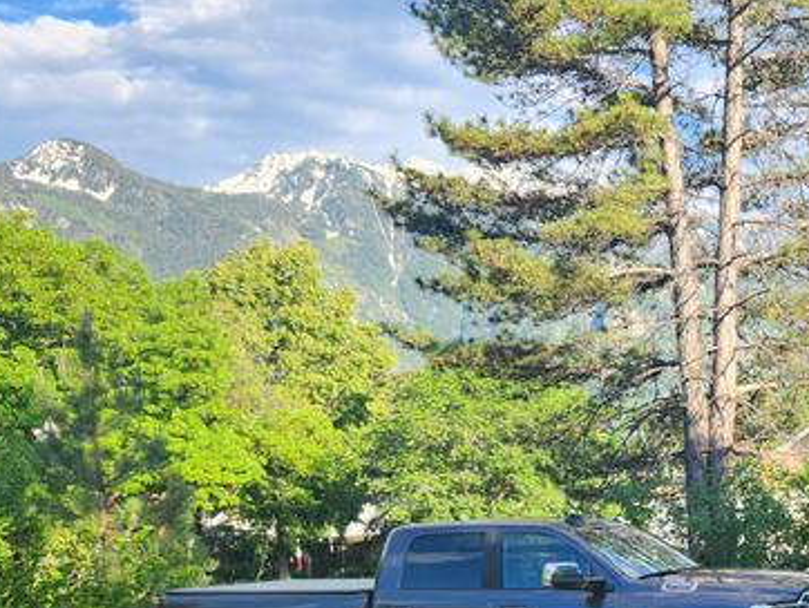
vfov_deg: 21.5
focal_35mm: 65
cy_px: 659
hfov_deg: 26.9
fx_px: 1520
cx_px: 934
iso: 20
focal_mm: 5.4
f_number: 1.8
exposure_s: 1/358
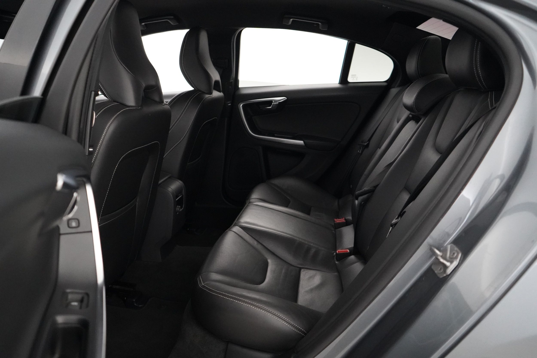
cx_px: 268
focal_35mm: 28
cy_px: 179
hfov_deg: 65.5
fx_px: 418
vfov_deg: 46.4
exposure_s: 1/125
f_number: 3.5
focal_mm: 28
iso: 12800
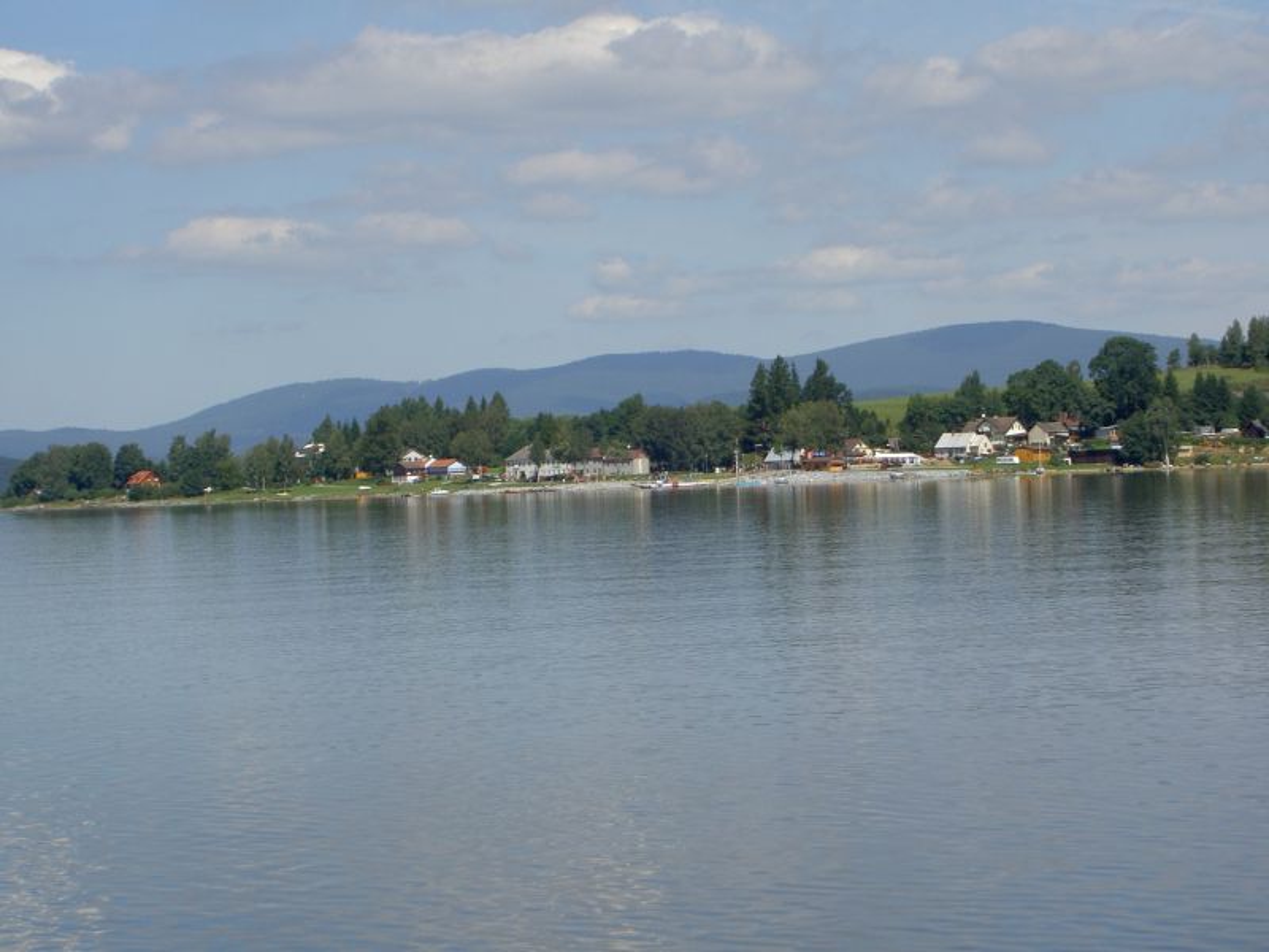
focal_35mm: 117
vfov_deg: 12.7
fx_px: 4289
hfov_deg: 16.8
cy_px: 476
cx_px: 634
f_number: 8.3
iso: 50
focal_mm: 24
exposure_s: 1/200
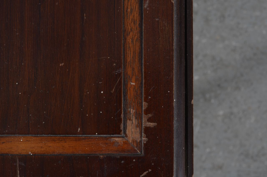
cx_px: 134
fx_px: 555
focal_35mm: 75
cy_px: 88
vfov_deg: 18.1
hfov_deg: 27.0
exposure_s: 1/125
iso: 100
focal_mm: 50
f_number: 7.1
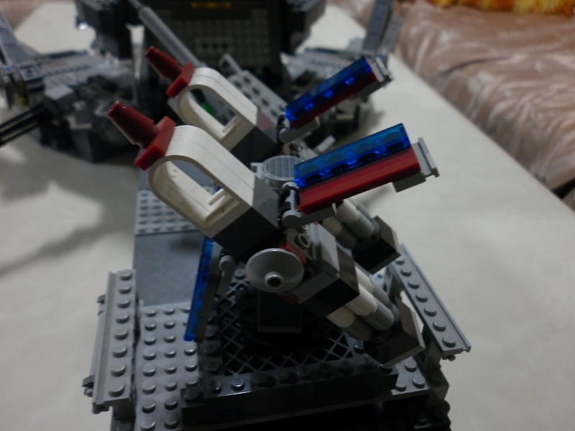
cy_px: 216
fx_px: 465
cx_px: 288
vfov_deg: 49.7
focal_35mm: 28
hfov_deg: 63.4
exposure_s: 1/10
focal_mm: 5
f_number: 2.8
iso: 200
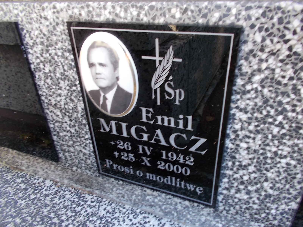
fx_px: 228
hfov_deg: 67.3
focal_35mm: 26
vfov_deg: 53.1
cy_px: 114
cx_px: 152
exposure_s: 1/30
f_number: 3.2
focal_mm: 4.6
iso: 80
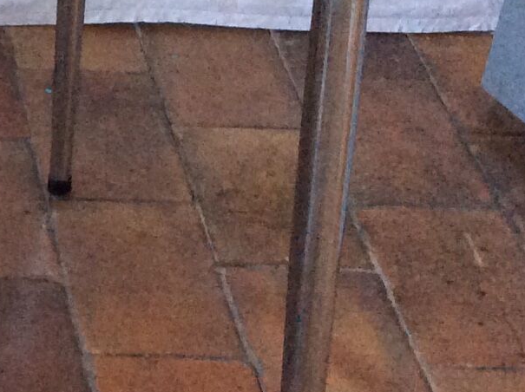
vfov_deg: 10.8
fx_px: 2075
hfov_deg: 13.3
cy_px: 107
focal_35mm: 137
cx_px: -345
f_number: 2.4
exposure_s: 1/25
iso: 200
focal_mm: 3.3
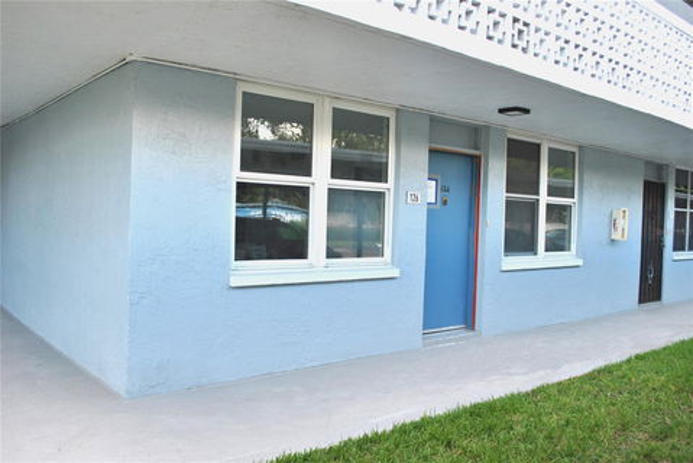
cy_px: 232
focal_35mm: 30
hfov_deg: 61.9
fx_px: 578
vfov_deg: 43.7
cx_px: 346
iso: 200
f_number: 5.6
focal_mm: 20
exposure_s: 1/100
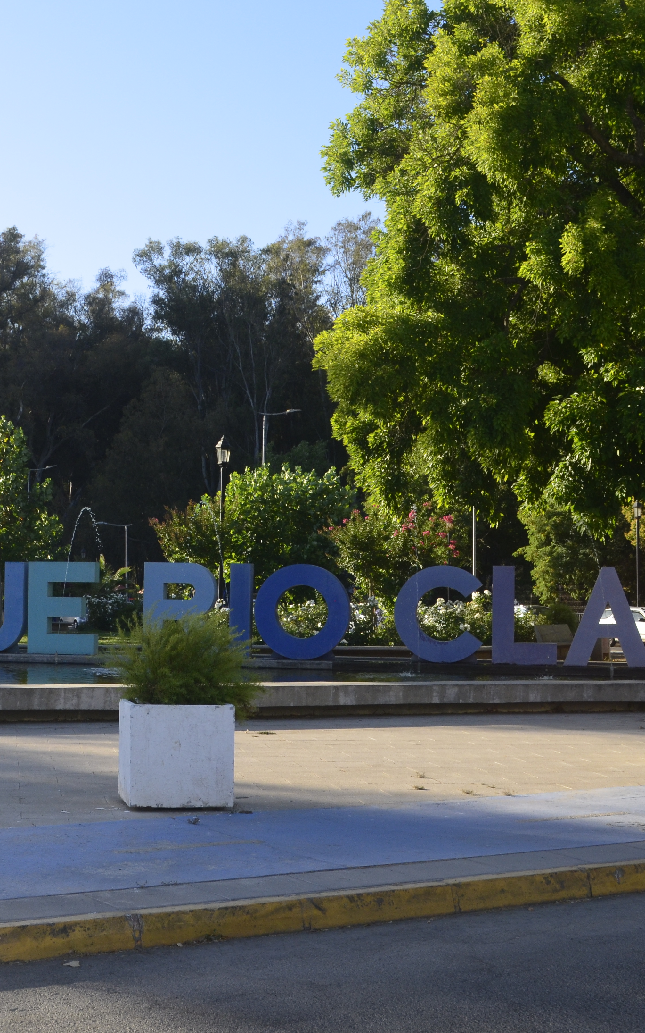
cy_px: 517
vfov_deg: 36.3
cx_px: 147
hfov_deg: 22.9
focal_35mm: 56
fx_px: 1575
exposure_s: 1/250
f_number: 10
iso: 400
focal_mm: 24
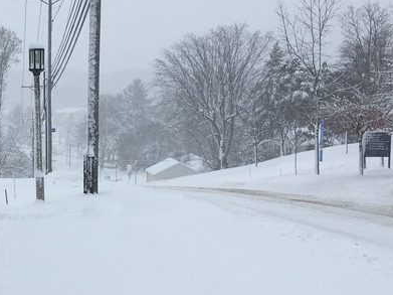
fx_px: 863
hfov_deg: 24.6
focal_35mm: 76
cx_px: 11
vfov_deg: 19.4
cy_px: 152
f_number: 2.2
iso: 25
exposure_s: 1/1026
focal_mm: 4.15
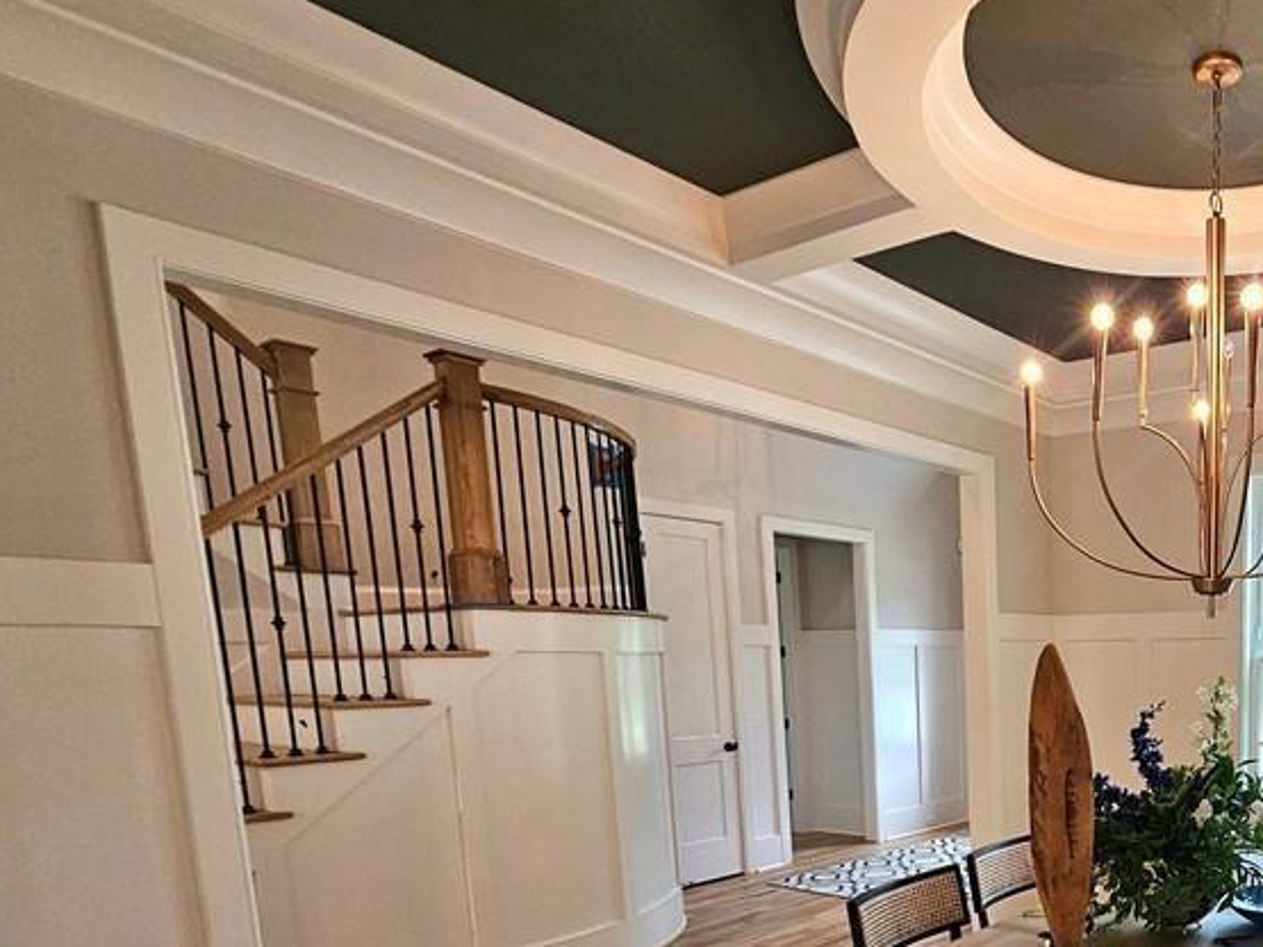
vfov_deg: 51.8
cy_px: 804
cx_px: 1108
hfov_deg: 61.7
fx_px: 875
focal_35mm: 24
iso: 250
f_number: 2.2
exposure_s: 1/60.2
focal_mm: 2.2
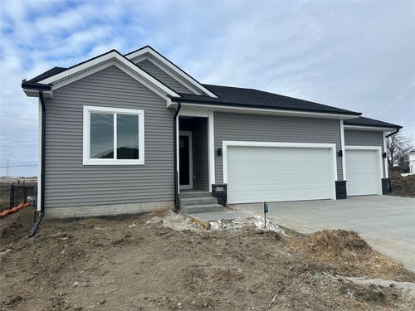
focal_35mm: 24
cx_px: 208
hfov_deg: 71.6
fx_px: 288
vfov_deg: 56.8
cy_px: 156
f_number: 1.78
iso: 80
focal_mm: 6.86
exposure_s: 1/2732
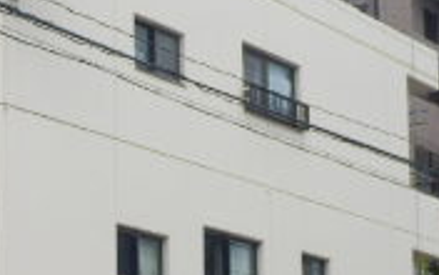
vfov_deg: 7.7
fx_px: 2034
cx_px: 30
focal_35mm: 170
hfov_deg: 12.2
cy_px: 310
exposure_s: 1/320
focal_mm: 7.9
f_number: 4.2
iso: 80
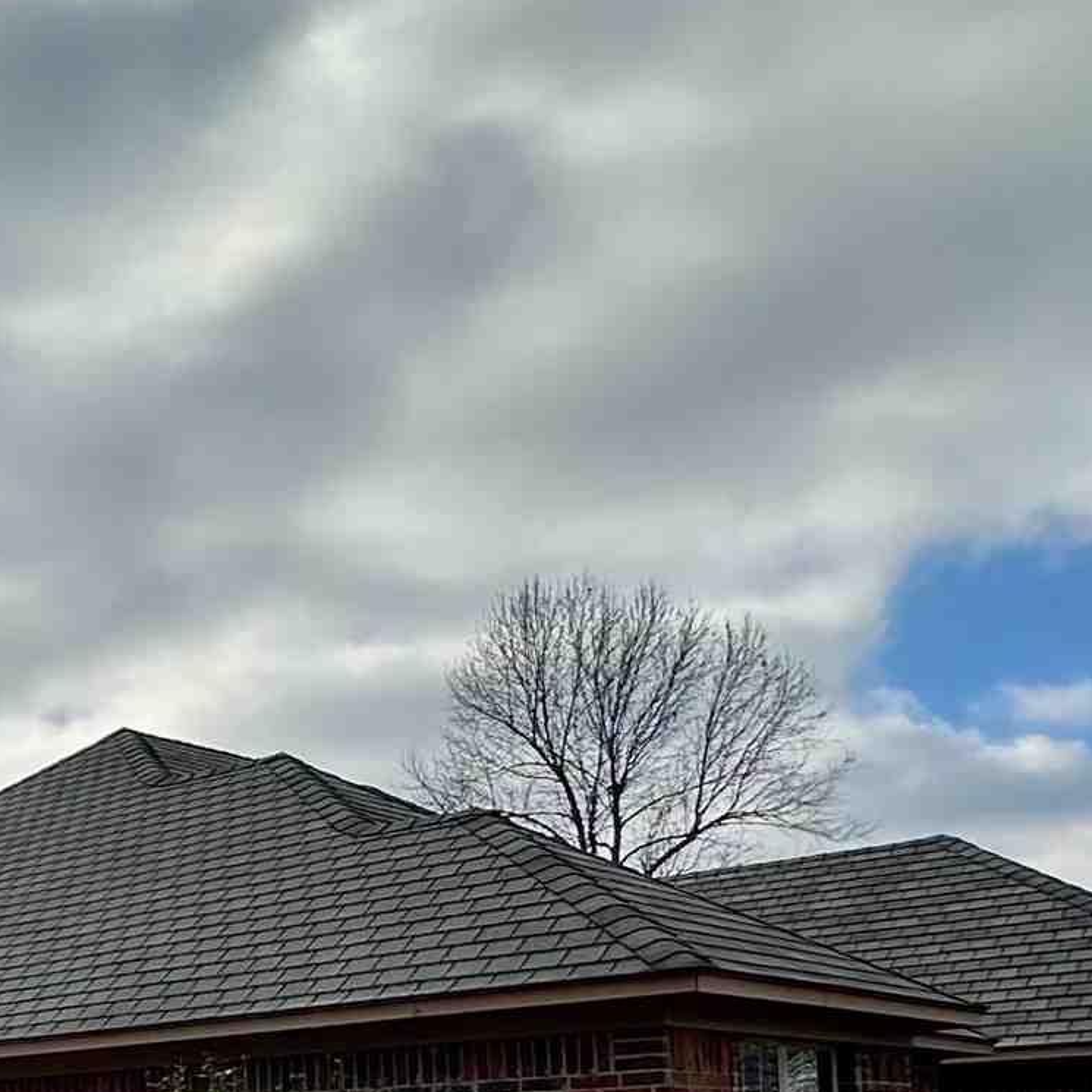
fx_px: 1820
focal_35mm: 51
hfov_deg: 28.2
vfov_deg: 31.2
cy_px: 1066
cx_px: -287
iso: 40
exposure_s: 1/2681
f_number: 2.2
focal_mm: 2.22
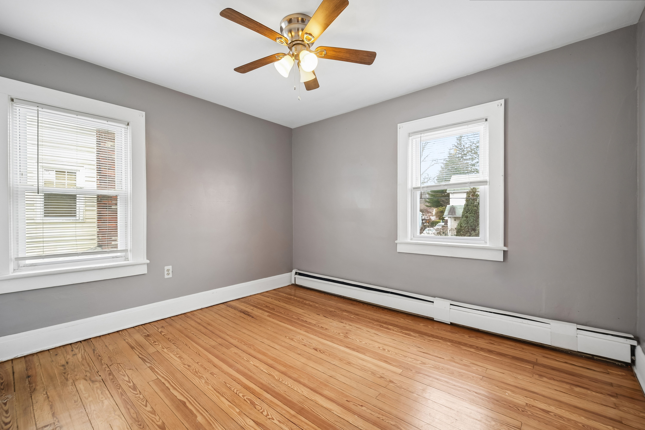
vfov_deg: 53.1
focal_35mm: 24
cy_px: 215
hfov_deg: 73.7
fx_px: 430
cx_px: 322
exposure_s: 1/25
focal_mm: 24
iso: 800
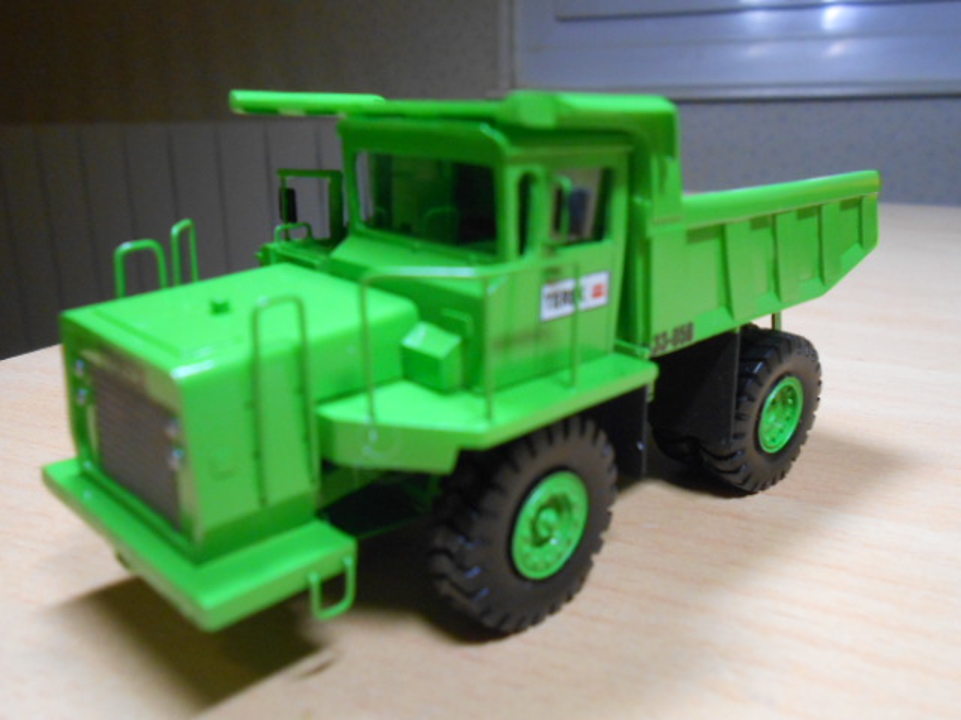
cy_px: 360
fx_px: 833
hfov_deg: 60.0
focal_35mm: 30
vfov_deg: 46.8
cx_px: 480
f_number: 3.8
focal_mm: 5.3
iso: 400
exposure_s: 1/30
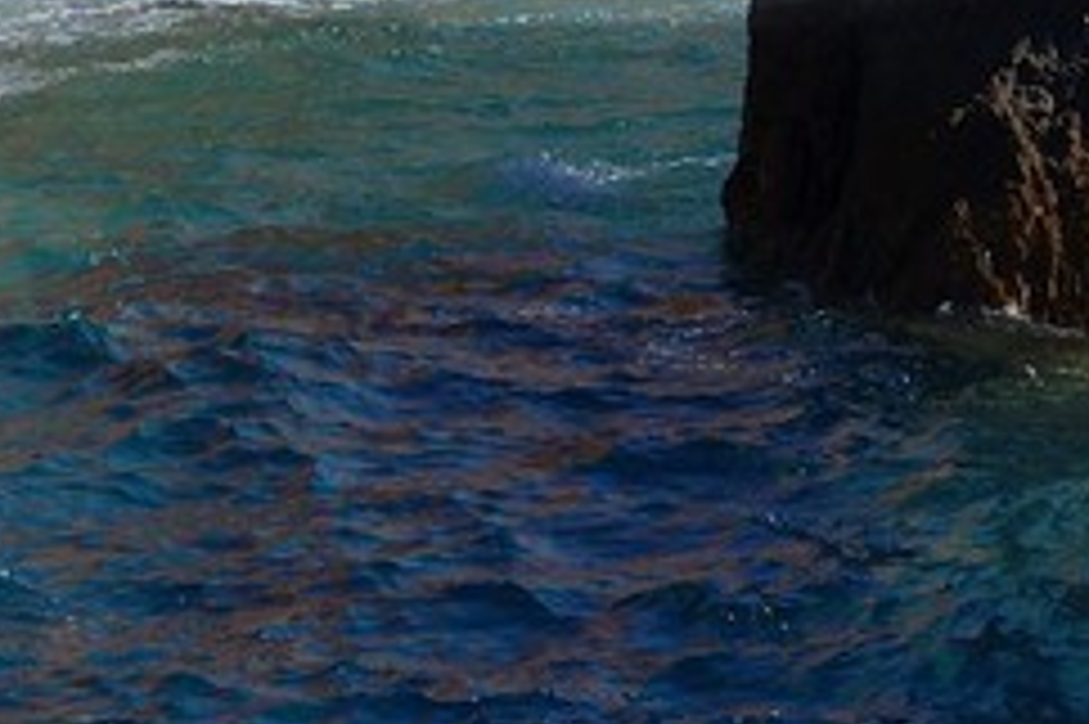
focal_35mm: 212
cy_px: -1623
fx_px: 6408
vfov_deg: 5.9
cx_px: 504
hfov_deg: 9.7
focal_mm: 32
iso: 400
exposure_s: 1/800
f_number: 8
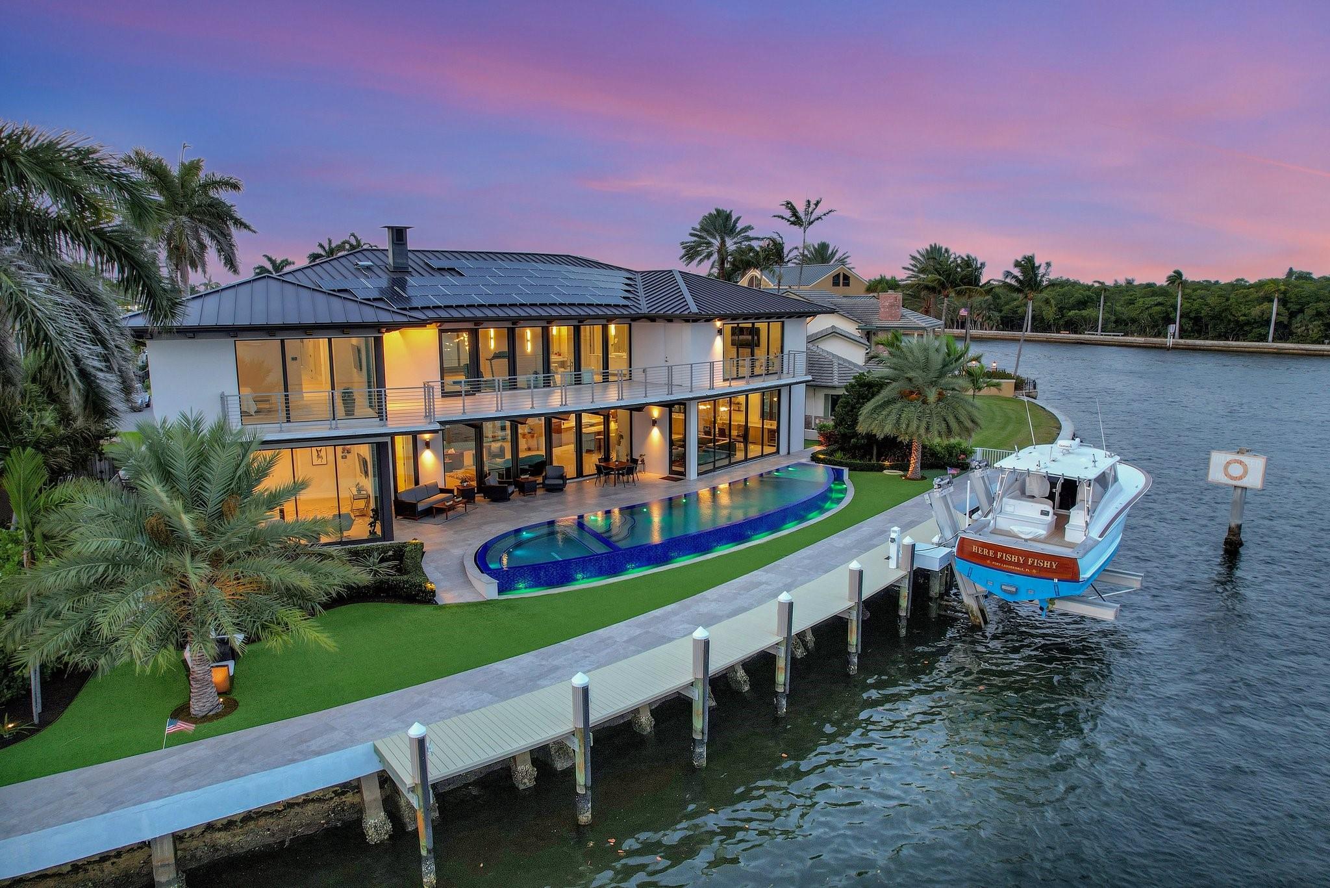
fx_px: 813
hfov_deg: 78.6
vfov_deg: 57.3
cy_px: 444
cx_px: 665
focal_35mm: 22
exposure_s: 1/25
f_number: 2.8
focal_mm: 8.38
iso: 100
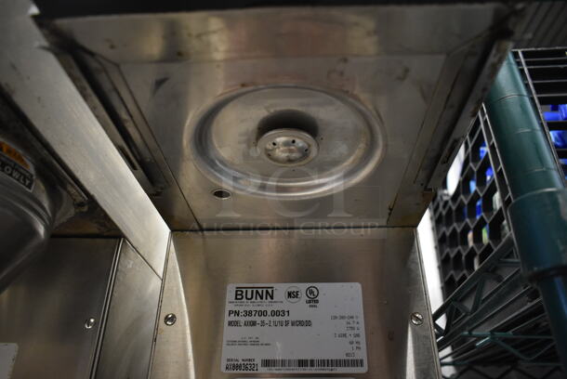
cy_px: 190
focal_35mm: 27
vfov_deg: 48.0
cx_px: 284
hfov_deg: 67.3
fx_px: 426
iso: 1600
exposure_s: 1/30
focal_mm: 18
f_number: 3.5
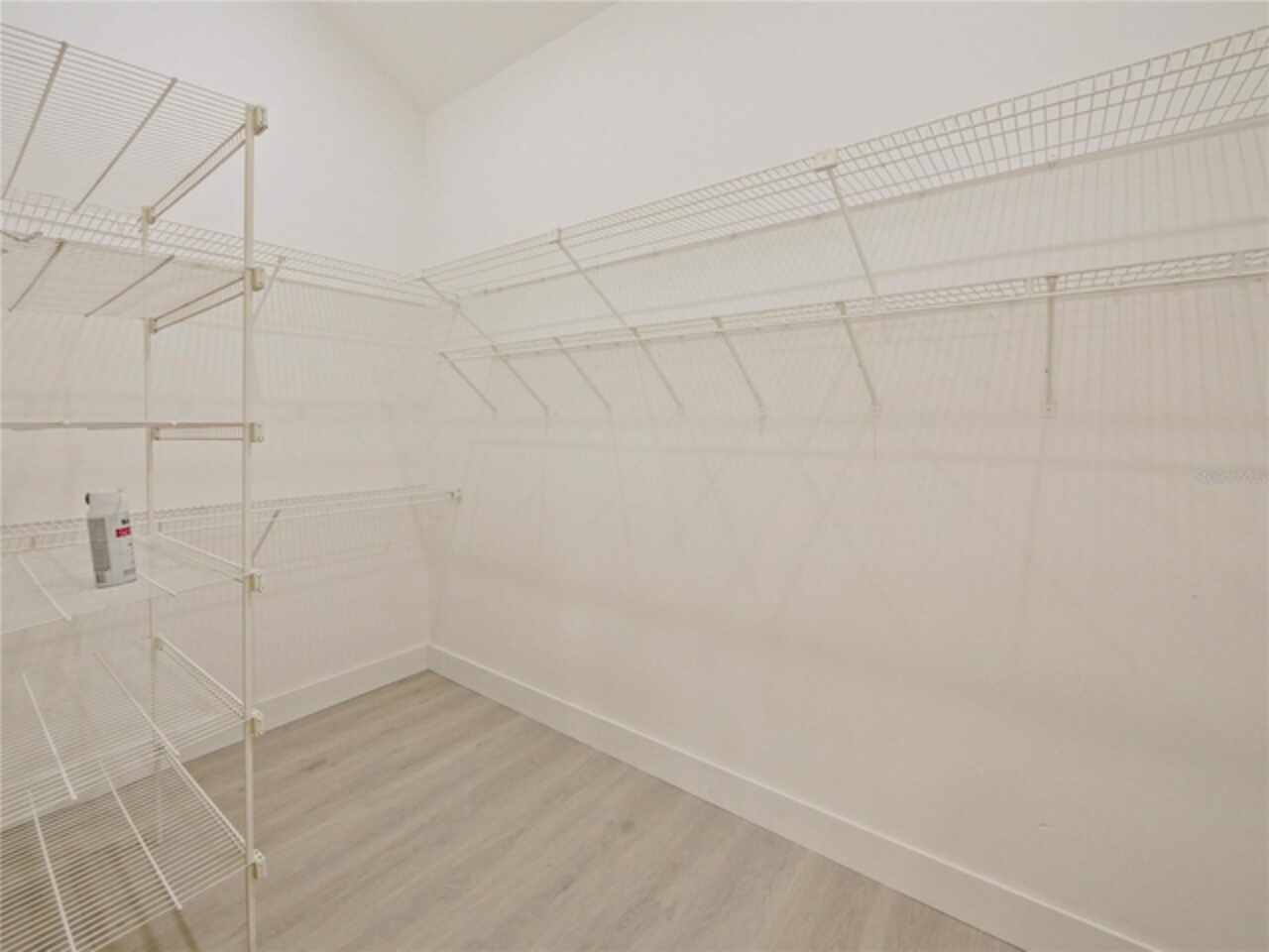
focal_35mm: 14
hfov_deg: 102.1
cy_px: 476
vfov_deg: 85.7
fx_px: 513
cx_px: 634
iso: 1600
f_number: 4
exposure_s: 1/60
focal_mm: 7
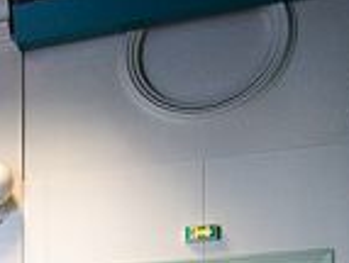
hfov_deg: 21.9
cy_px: 446
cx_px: -161
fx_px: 758
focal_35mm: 75
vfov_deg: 16.9
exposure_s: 1/30
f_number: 6.3
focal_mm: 14
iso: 3200
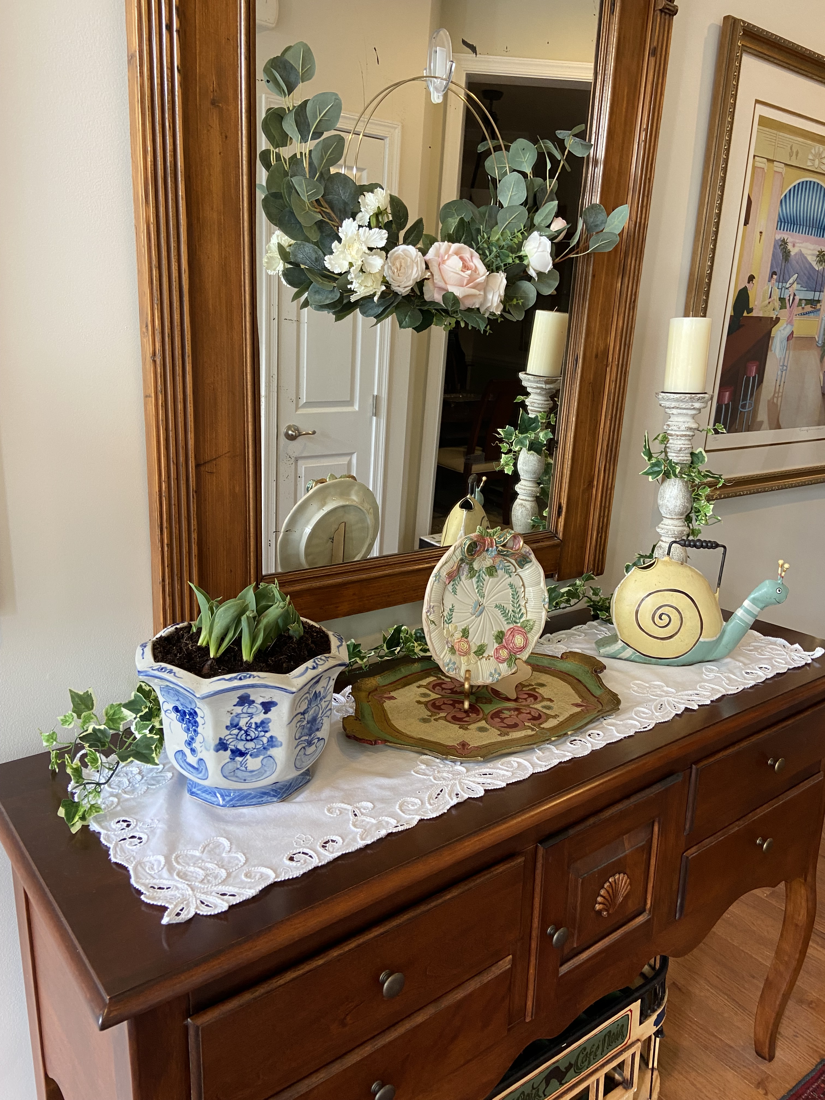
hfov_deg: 53.1
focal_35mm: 26
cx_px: 412
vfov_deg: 67.3
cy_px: 550
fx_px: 826
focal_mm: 4.25
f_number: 1.8
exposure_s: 1/60
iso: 125
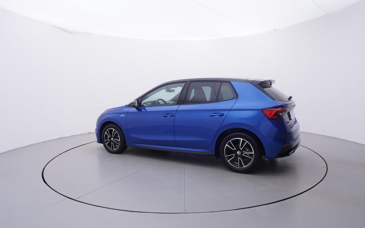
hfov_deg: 75.9
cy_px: 119
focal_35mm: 24
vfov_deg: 51.9
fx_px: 234
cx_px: 185
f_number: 5
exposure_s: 1/80
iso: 200
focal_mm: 15
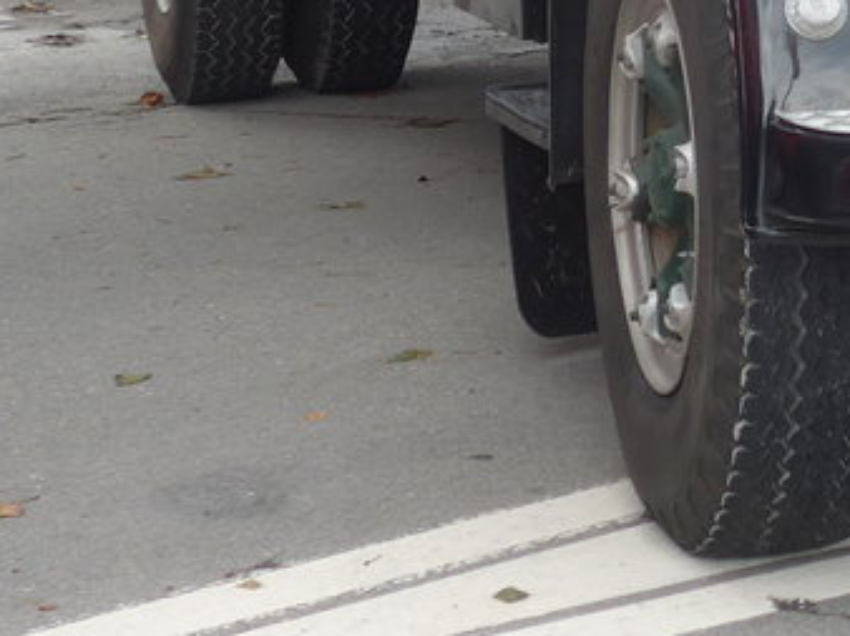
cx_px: 1162
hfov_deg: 11.0
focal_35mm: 174
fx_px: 4270
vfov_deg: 8.3
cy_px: -362
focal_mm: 10.1
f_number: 3.2
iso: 80
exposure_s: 1/160
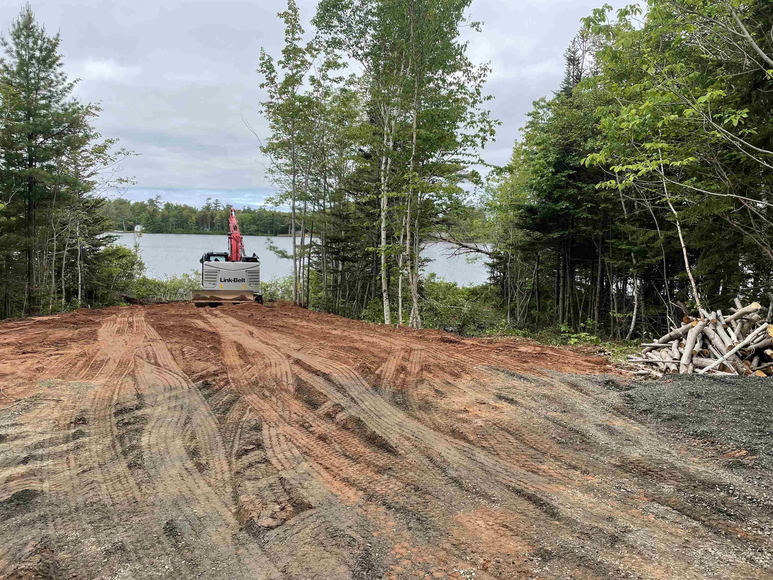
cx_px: 386
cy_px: 290
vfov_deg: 53.1
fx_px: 581
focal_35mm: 26
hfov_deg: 67.3
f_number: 1.6
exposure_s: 1/932
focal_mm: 4.2
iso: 32
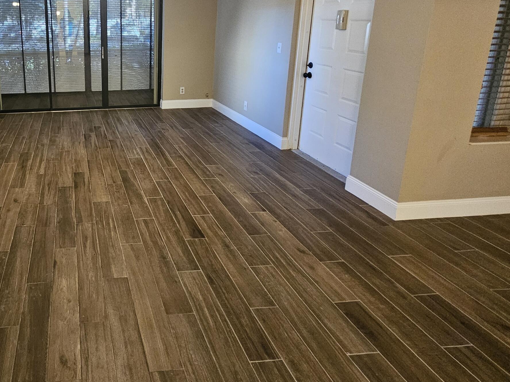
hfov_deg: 67.9
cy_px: 100
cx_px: 91
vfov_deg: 58.2
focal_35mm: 22
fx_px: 324
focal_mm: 2.2
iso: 640
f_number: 2.2
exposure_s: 1/30
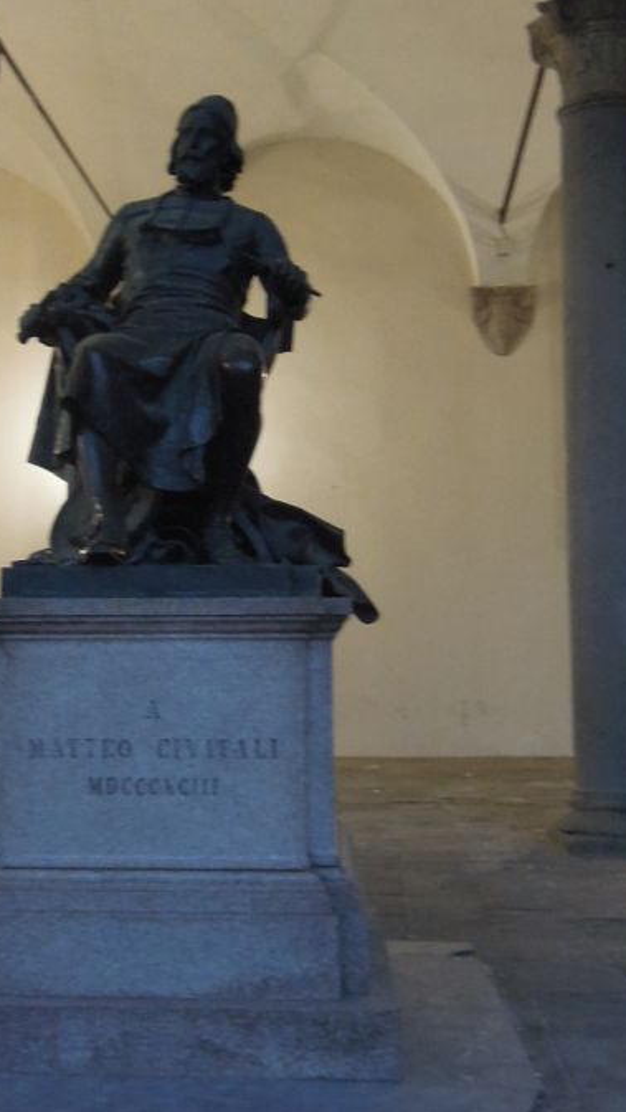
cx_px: 173
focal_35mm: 53
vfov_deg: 39.1
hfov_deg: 22.5
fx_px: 1563
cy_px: 477
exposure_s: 1/15
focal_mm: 4.3
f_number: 2.8
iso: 400
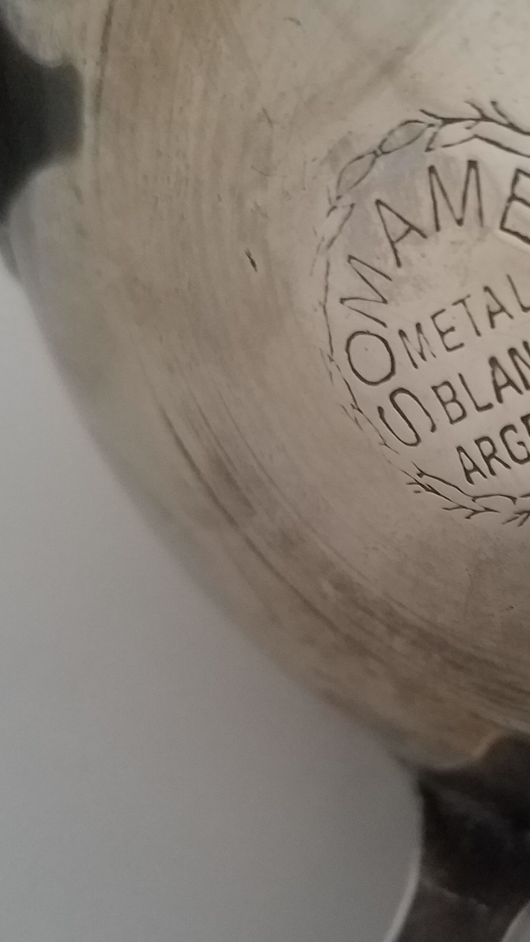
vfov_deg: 47.8
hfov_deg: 27.2
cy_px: 598
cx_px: 487
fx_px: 1049
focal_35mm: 42
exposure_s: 1/10
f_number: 1.7
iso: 800
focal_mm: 4.2
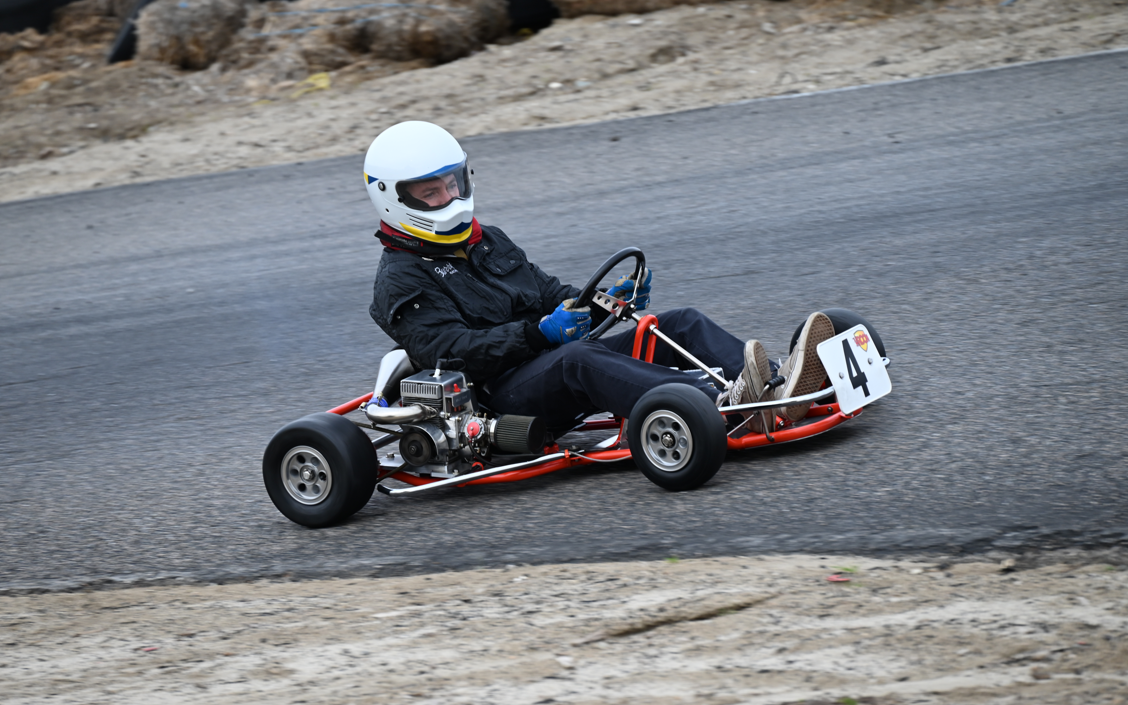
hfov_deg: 10.3
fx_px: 6271
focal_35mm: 204
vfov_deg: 6.4
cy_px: 335
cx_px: 564
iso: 320
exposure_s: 1/500
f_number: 6.3
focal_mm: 200
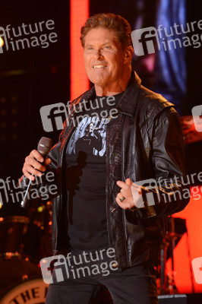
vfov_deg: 12.1
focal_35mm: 170
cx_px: 101
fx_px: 1433
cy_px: 152
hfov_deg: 8.1
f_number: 5
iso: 2500
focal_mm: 170
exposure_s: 1/320
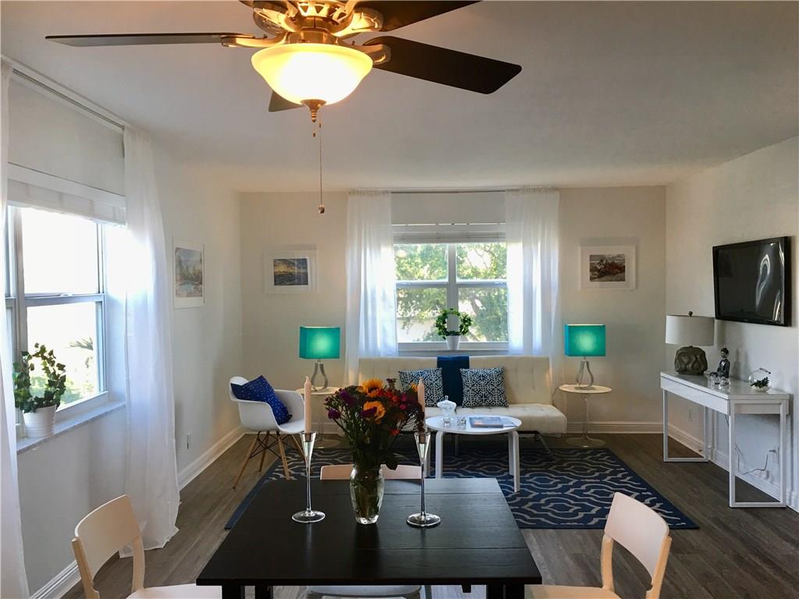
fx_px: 669
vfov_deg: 48.2
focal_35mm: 29
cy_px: 300
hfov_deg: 61.7
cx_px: 400
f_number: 2.2
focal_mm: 4.15
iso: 25
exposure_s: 1/30
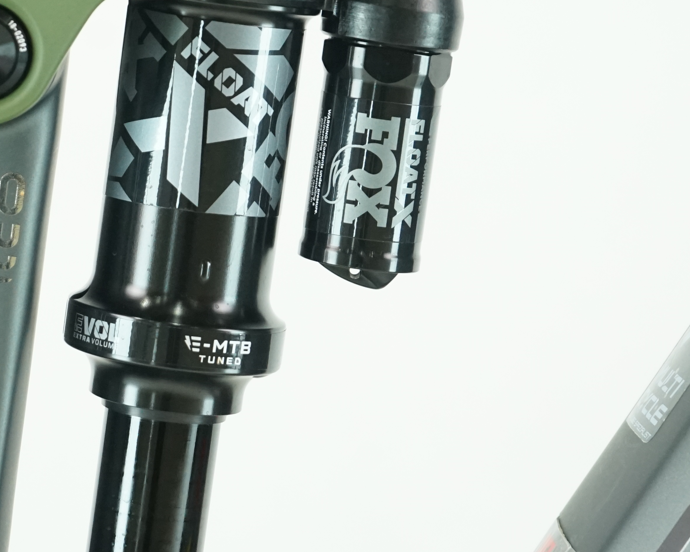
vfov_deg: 9.9
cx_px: 179
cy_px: 184
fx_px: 3186
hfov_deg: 12.3
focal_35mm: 156
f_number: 5.6
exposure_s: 1/200
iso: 2500
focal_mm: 65
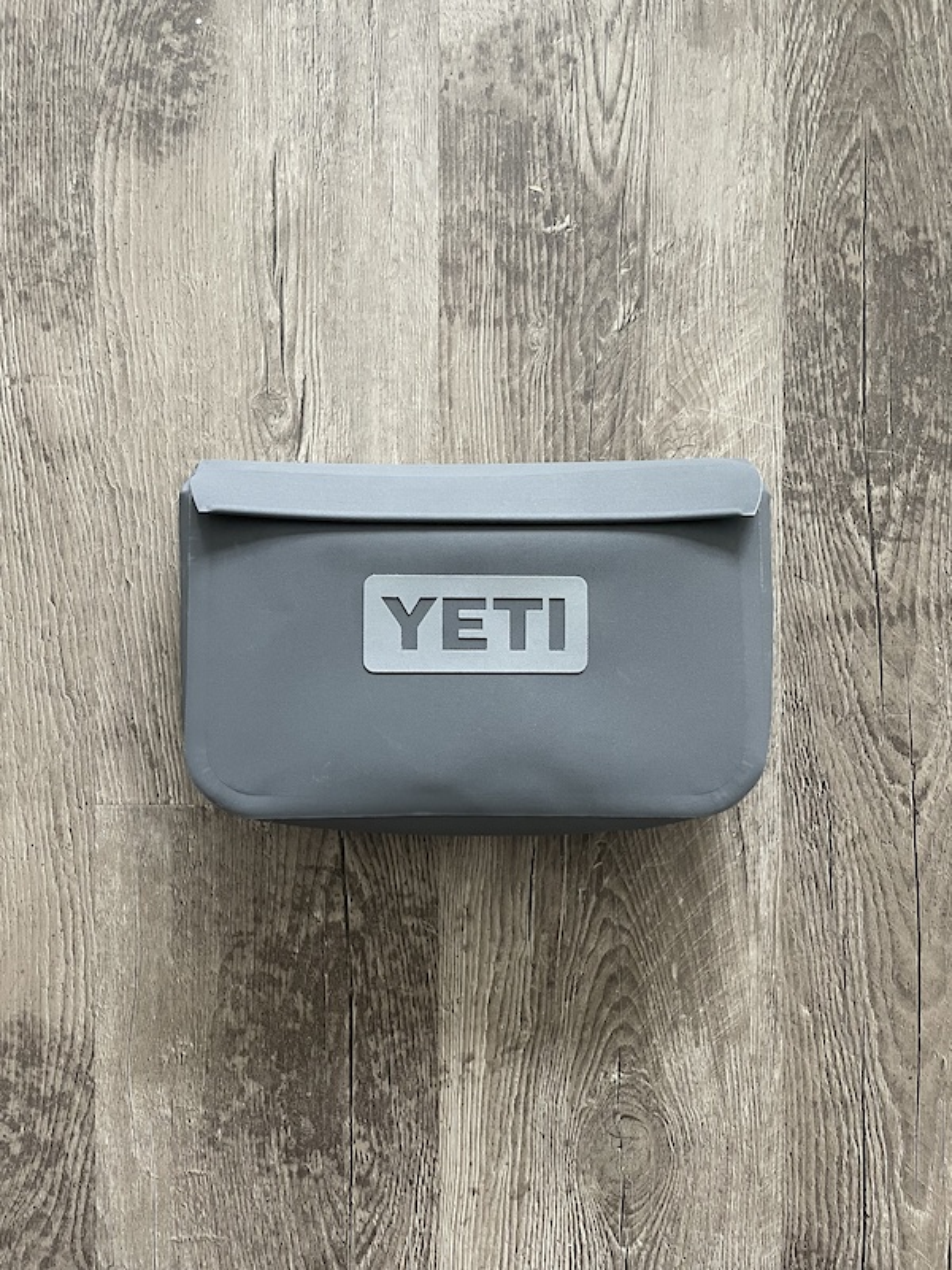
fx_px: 953
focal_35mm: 26
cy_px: 635
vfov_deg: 67.3
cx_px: 476
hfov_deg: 53.1
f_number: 1.6
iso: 320
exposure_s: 1/60
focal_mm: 4.2
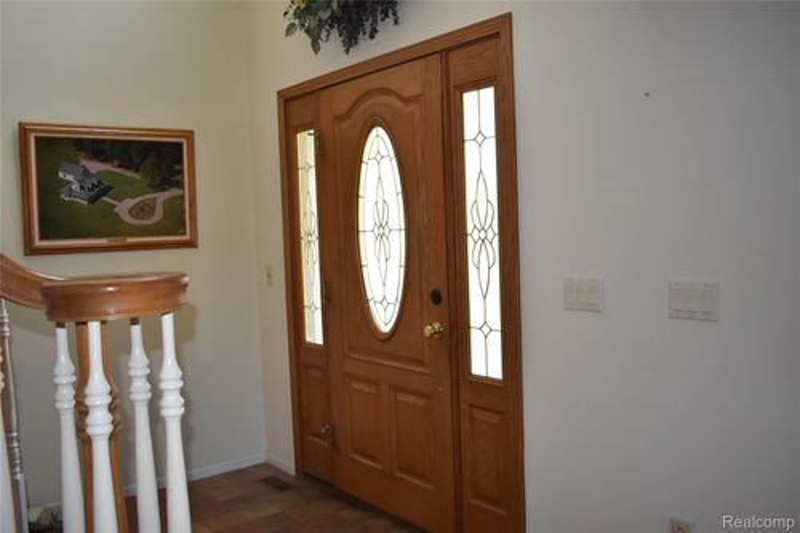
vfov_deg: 39.9
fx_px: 733
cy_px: 266
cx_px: 400
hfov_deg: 57.2
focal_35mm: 33
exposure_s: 1/200
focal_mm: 22
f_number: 4.5
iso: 800
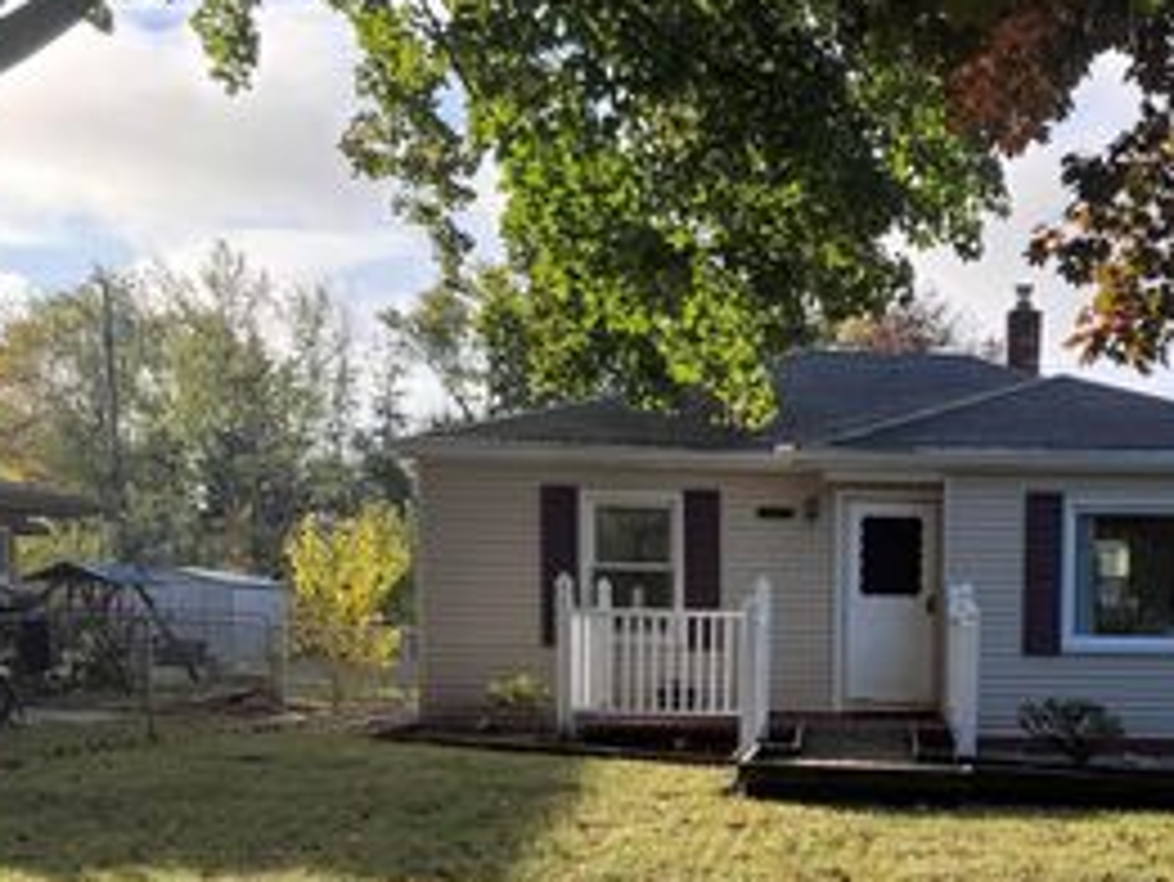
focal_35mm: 46
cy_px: 749
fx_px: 1561
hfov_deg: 39.8
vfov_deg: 30.5
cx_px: 918
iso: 80
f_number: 1.78
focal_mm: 6.76
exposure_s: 1/693
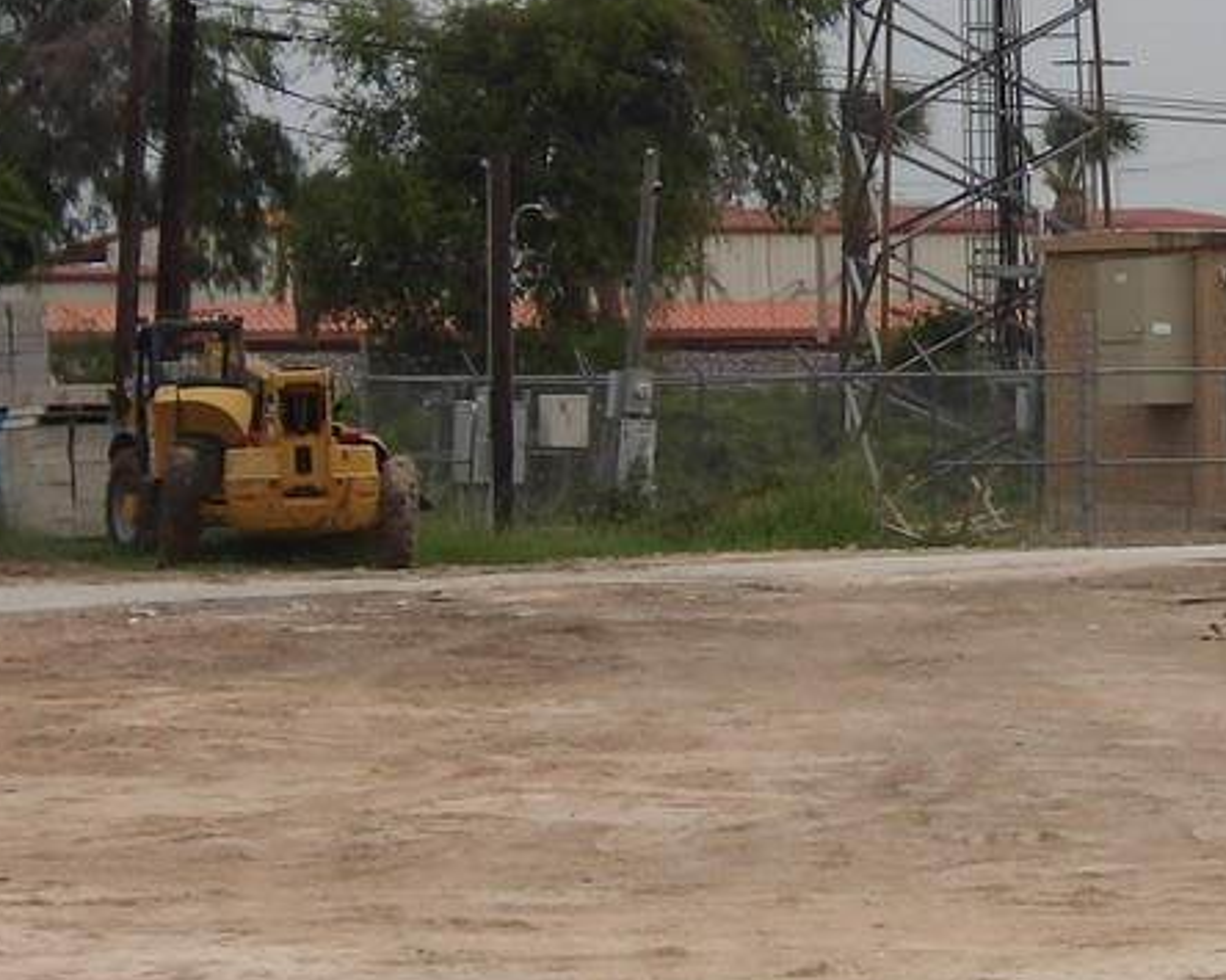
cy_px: 133
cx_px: 1237
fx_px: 8815
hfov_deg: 7.9
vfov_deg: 6.4
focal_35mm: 243
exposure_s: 1/269
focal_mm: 19.6
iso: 100
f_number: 6.6
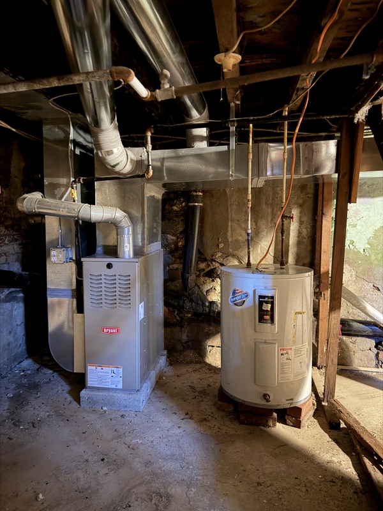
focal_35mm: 24
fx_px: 354
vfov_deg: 71.6
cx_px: 192
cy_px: 256
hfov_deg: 56.8
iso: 1600
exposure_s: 1/5
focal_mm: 6.76
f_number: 1.78
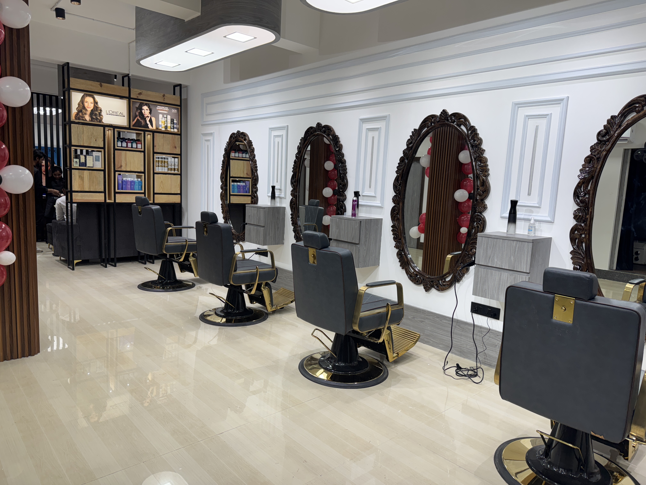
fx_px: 448
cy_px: 242
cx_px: 323
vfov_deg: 56.8
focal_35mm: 24
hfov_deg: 71.6
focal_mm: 6.76
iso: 64
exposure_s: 1/193
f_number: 1.78
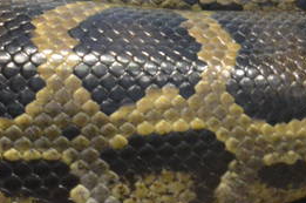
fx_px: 3436
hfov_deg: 5.1
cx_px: 217
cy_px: -258
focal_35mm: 405
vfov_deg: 3.3
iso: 3200
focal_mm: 44
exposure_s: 1/40
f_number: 4.8
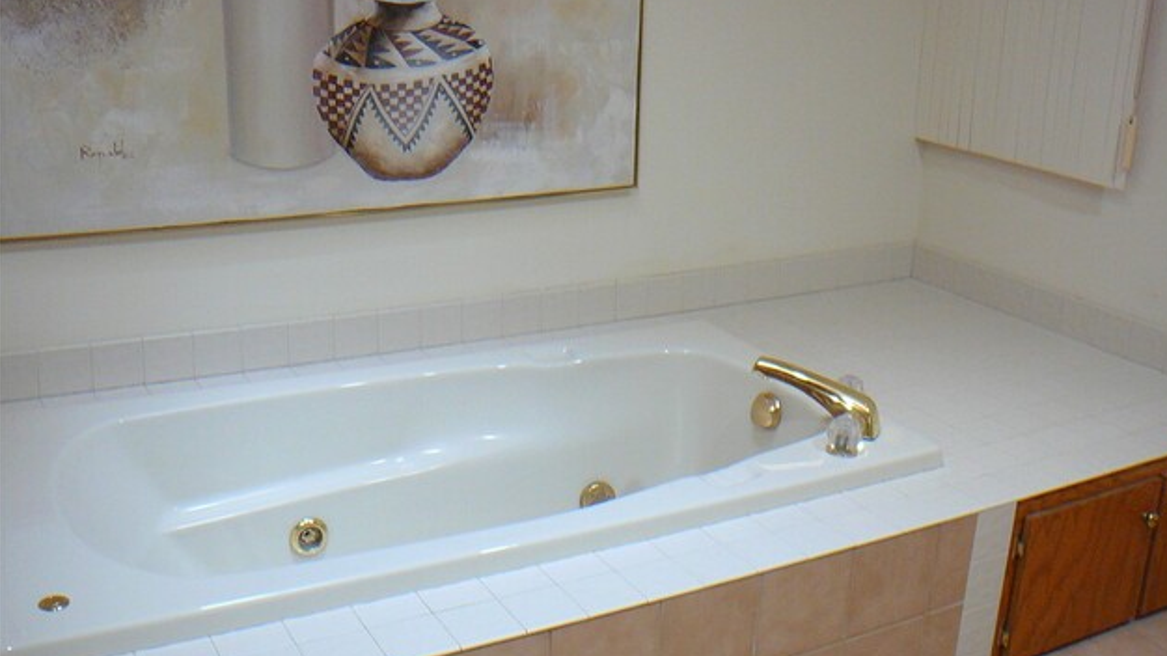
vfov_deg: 30.4
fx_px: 1207
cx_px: 595
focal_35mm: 39
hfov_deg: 51.6
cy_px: 367
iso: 160
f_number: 2.8
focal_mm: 5.2
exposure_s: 1/30
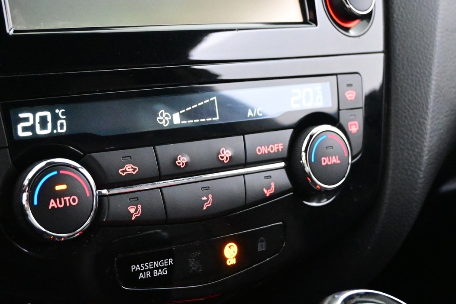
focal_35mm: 60
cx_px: 218
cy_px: 217
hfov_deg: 33.4
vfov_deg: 22.5
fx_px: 760
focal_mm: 26
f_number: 4.5
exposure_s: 1/40
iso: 10000
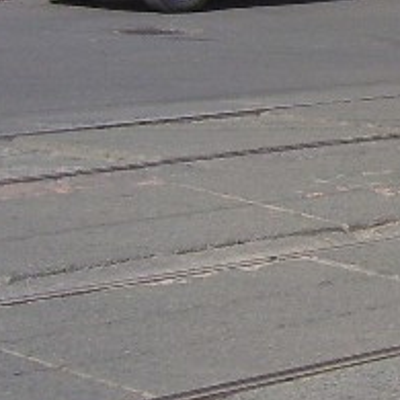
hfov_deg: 10.0
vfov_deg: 11.1
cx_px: 933
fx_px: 2013
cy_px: -121
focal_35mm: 154
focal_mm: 5.6
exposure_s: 1/350
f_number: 4.8
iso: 80
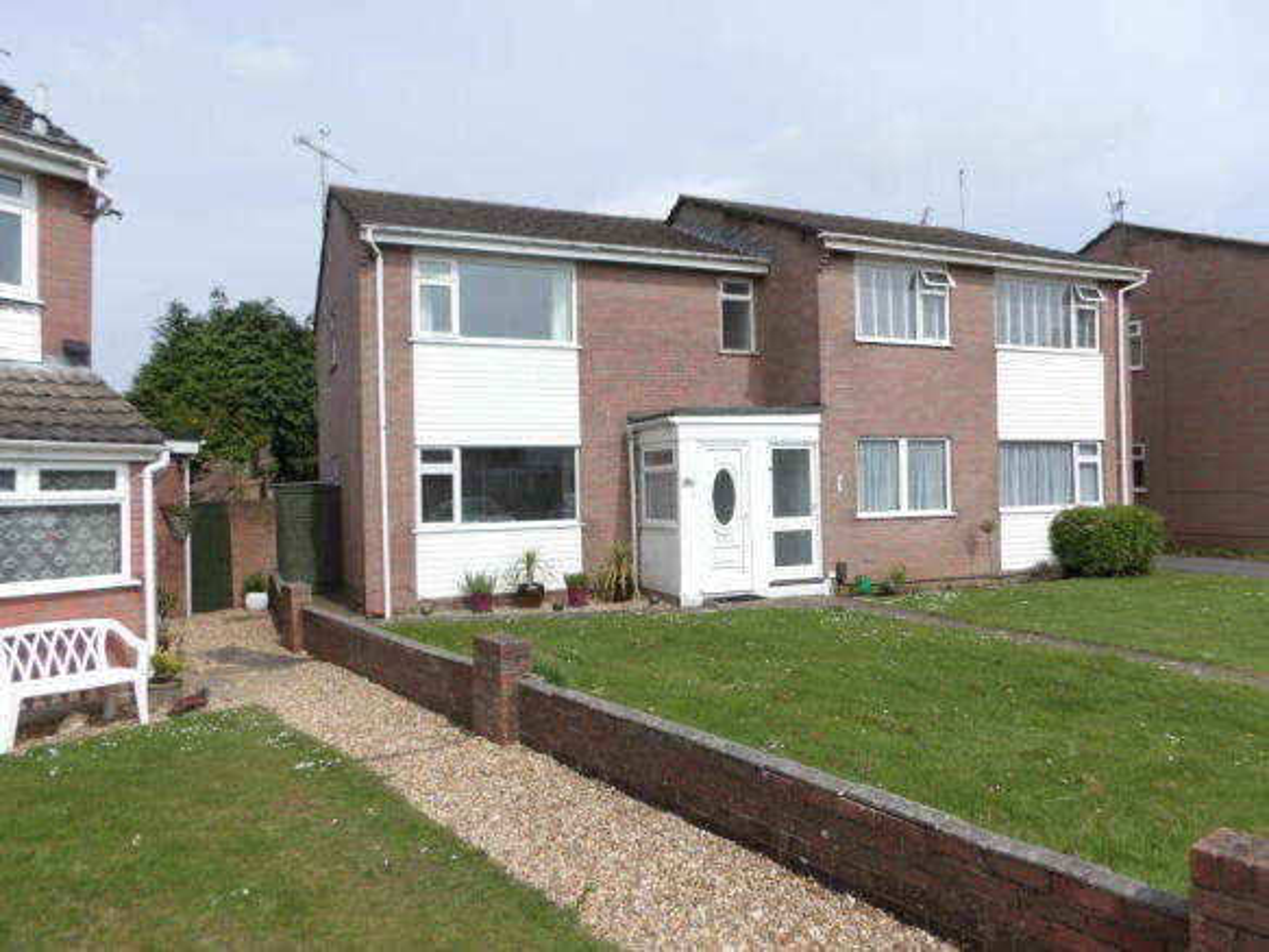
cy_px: 476
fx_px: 880
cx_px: 634
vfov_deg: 56.8
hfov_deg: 71.6
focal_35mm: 24
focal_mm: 4.3
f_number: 2.9
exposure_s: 1/1429
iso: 100
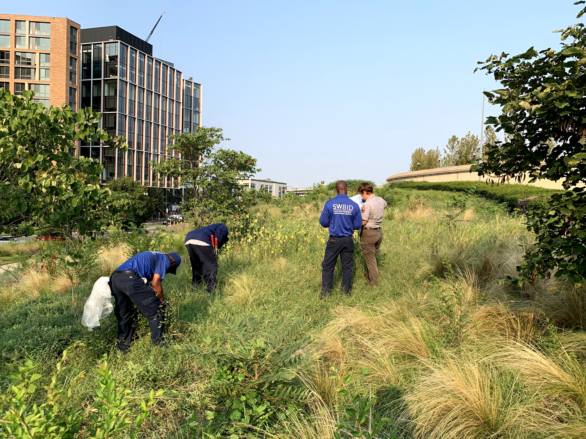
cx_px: 293
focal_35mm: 26
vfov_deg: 53.1
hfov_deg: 67.3
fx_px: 440
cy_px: 220
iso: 25
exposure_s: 1/1163
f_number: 1.8
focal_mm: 4.25
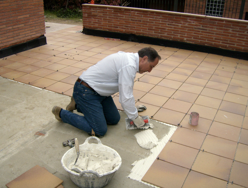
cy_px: 94
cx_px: 124
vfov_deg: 40.0
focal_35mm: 36
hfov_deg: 51.1
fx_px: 259
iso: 100
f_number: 4.7
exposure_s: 1/562
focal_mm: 6
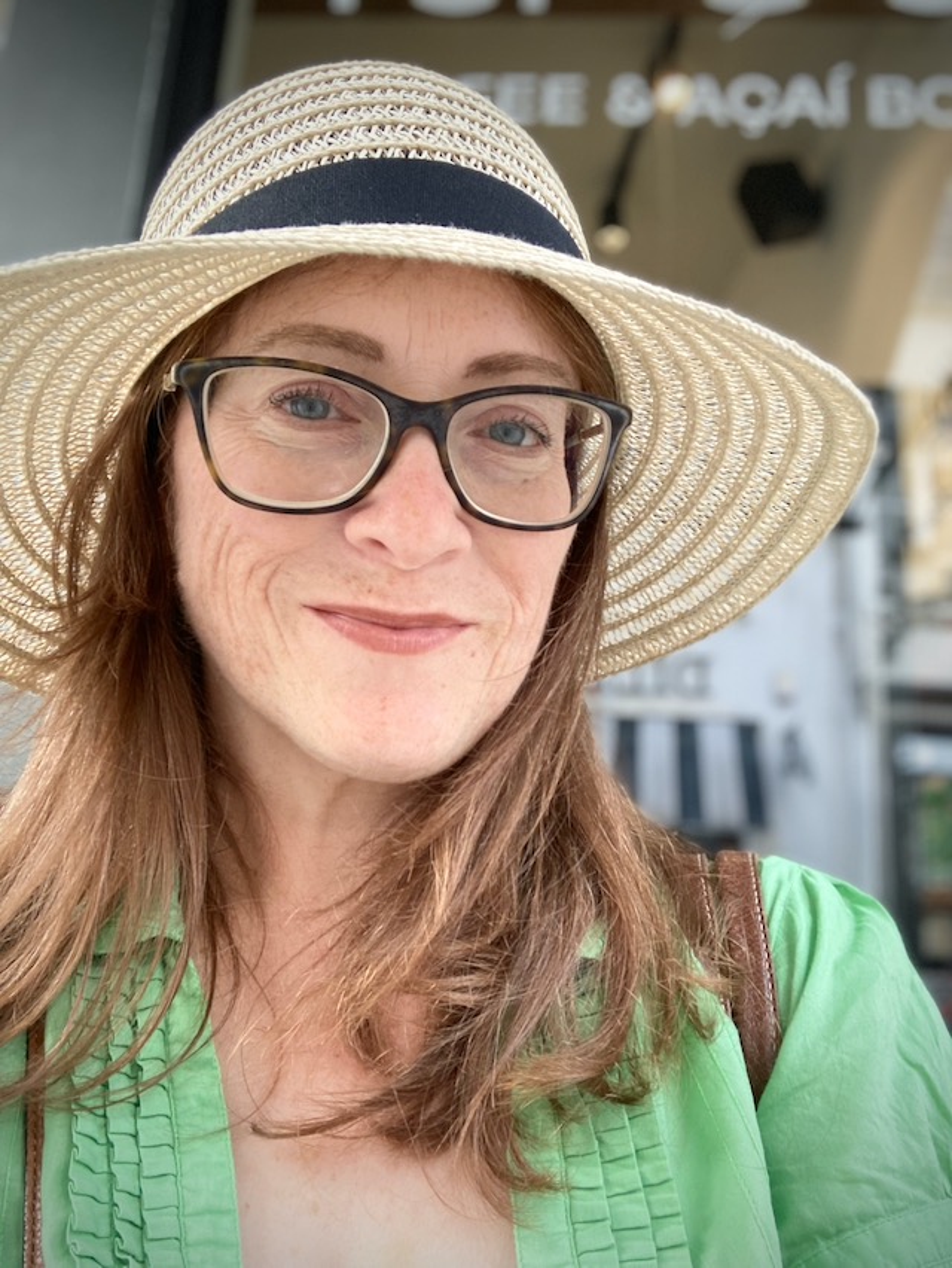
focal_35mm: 32
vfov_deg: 56.8
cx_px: 476
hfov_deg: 44.2
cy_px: 634
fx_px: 1172
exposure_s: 1/100
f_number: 2.2
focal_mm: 2.87
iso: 64
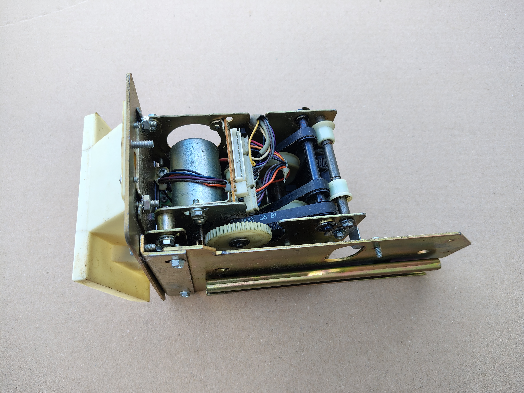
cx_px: 262
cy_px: 196
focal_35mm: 24
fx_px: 363
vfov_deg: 56.8
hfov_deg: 71.6
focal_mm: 5.56
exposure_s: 1/143
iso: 100
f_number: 1.8
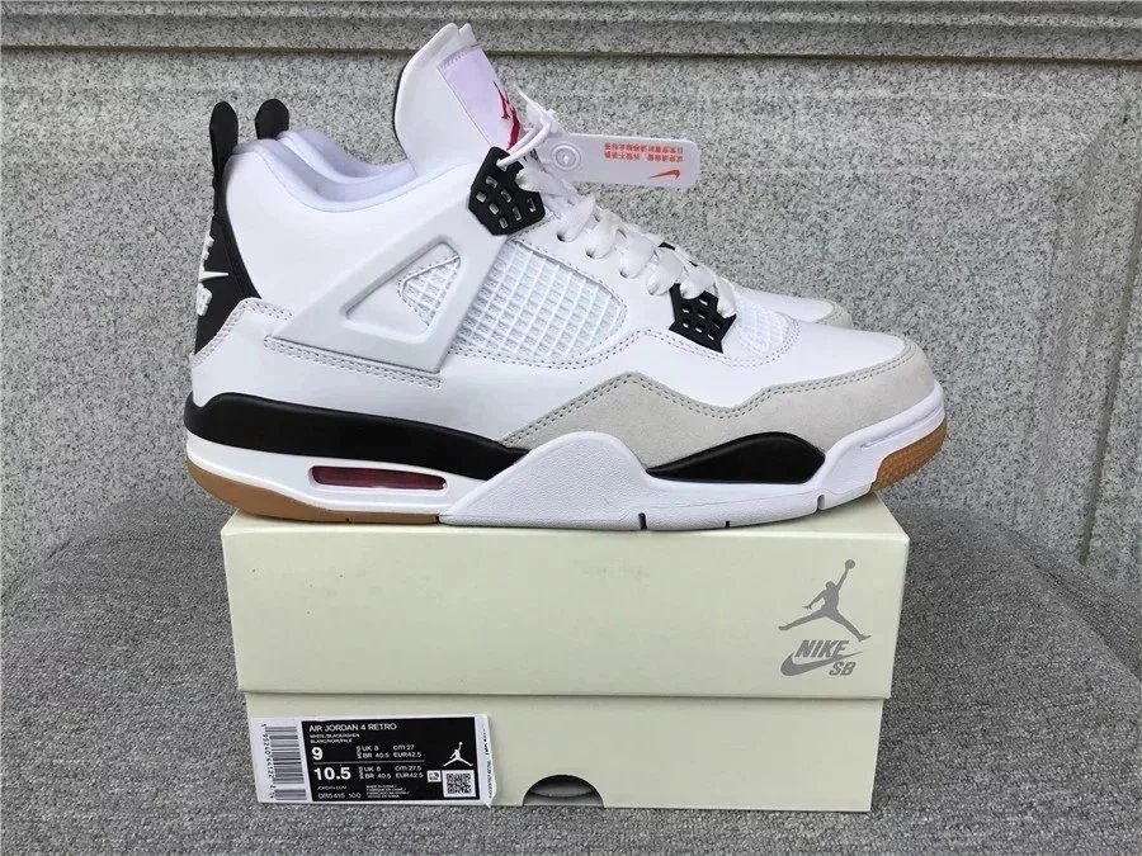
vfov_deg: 45.4
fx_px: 1023
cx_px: 571
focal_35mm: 31
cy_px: 428
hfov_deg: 58.4
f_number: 2.4
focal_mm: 3.3
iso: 25
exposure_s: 1/238
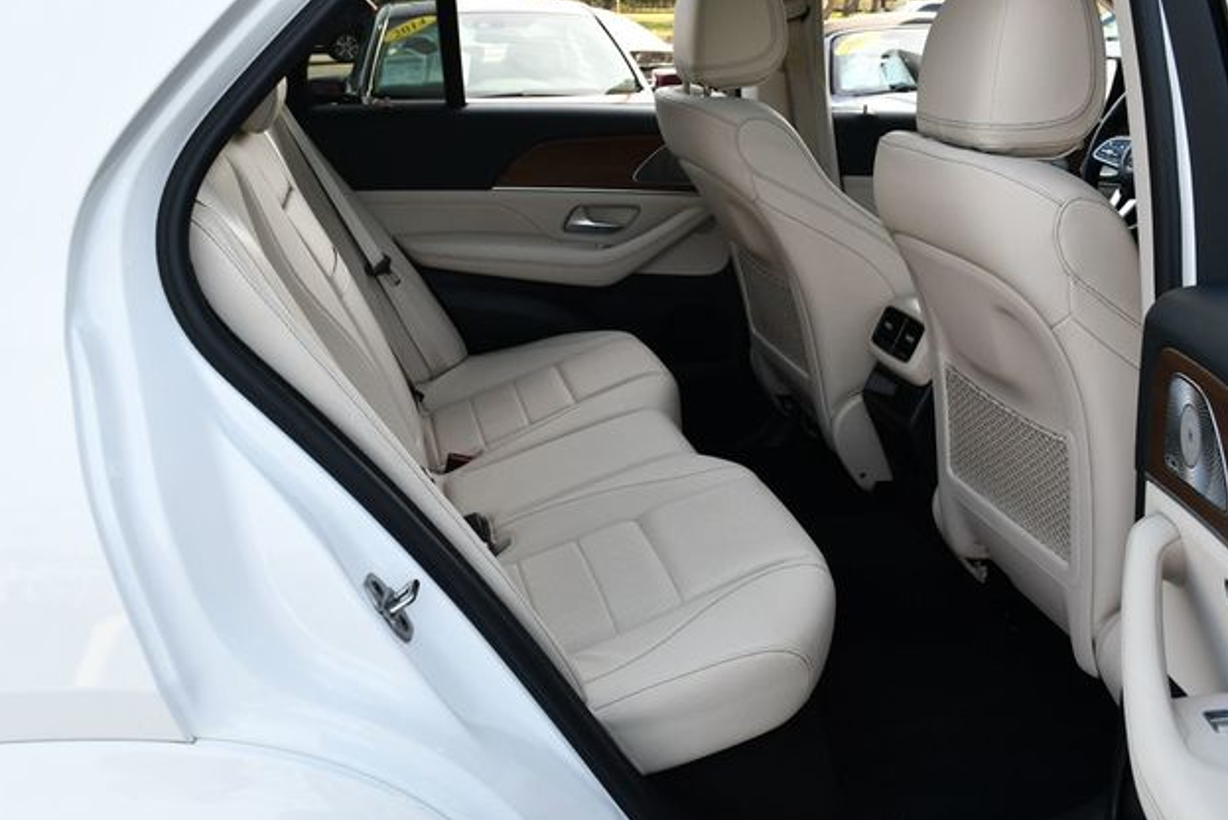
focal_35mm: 37
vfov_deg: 36.0
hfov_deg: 51.9
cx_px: 611
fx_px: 1263
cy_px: 414
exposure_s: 1/250
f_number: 5.6
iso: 360
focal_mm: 18
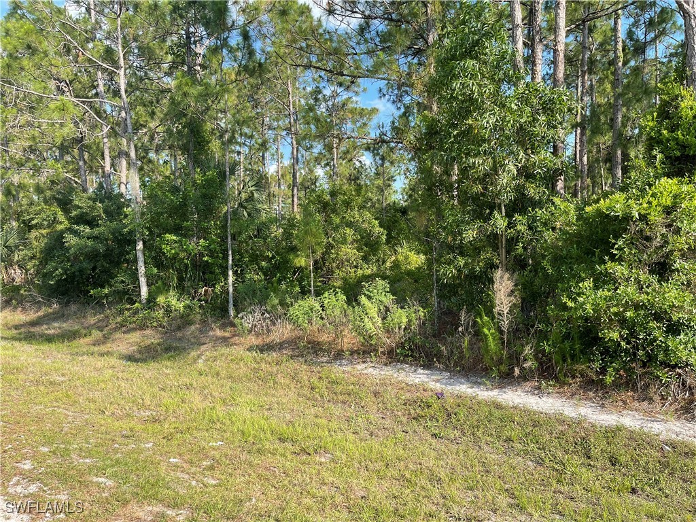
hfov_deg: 69.4
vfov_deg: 54.9
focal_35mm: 25
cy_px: 261
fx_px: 503
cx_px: 348
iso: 32
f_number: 1.6
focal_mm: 5.1
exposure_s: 1/1238
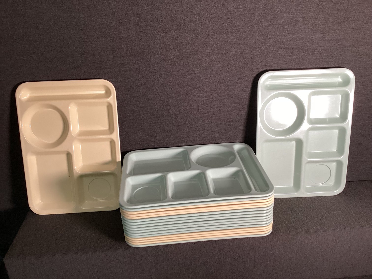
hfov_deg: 58.3
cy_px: 140
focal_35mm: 31
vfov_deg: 45.4
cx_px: 186
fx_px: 333
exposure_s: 1/60
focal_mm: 3.3
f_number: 2.4
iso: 160
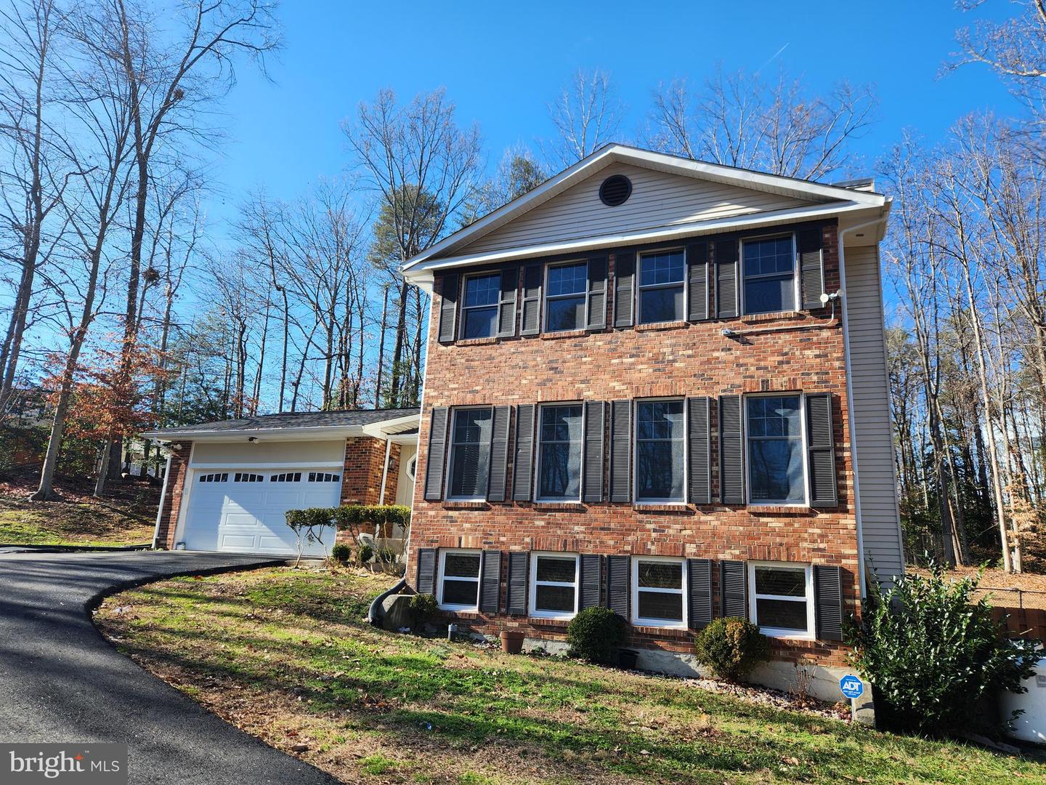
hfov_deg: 73.9
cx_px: 523
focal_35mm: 23
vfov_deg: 58.9
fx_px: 695
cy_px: 392
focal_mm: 5.4
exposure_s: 1/606
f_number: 1.8
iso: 20
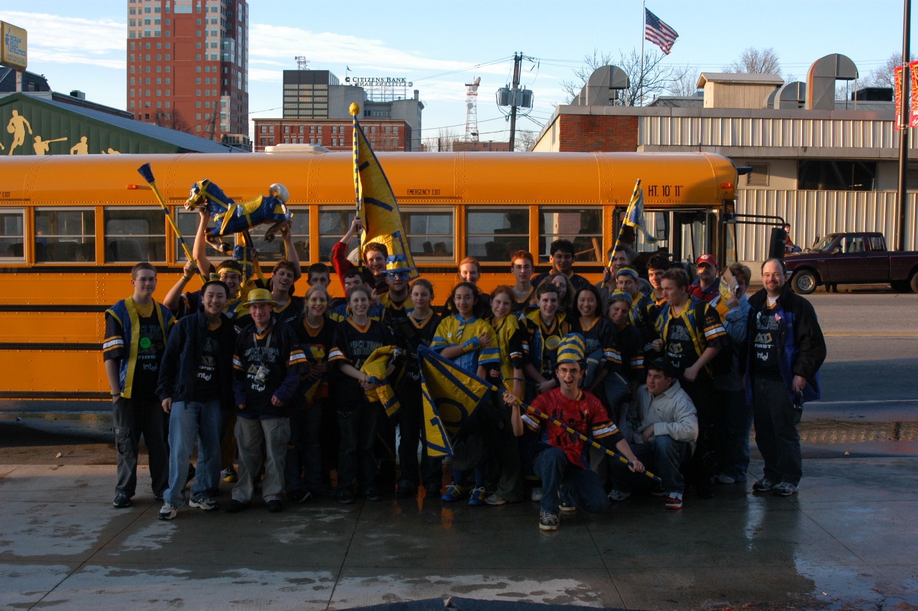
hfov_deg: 46.4
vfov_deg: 31.8
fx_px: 1070
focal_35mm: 42
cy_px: 306
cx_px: 459
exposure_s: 1/200
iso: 400
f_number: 7.1
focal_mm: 28
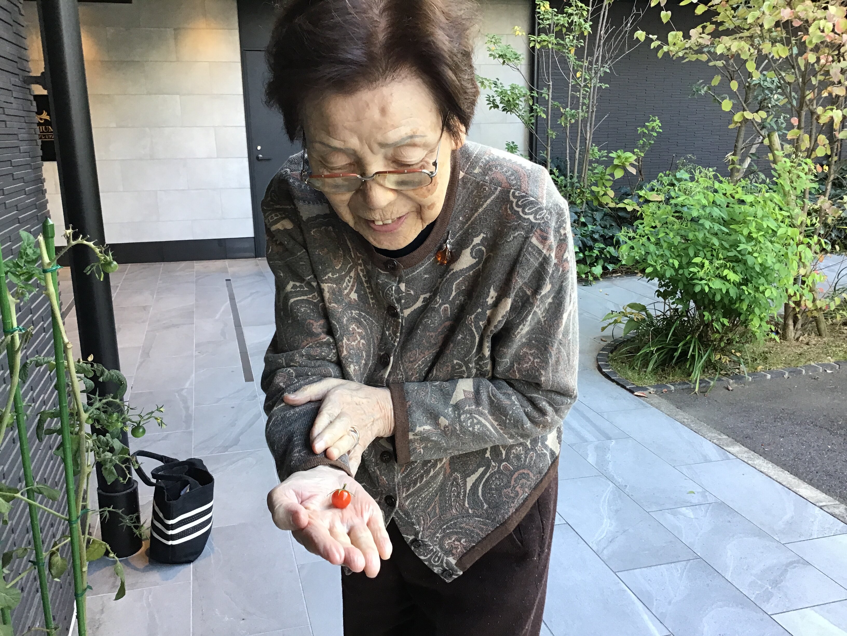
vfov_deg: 45.4
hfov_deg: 58.4
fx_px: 759
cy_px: 318
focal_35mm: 31
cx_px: 424
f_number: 2.4
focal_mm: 3.3
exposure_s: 1/30
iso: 25
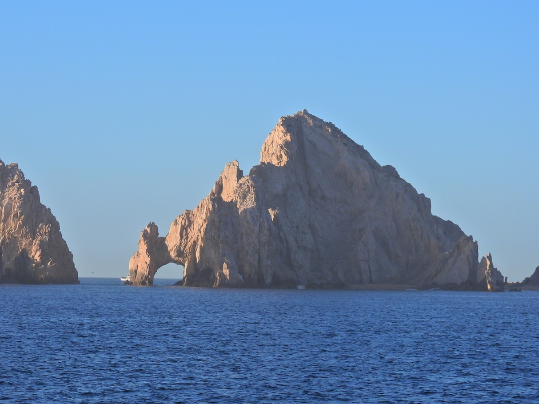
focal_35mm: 129
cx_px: 174
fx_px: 2008
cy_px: 205
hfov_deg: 15.3
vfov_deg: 11.5
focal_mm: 17
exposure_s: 1/1250
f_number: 4
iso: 100
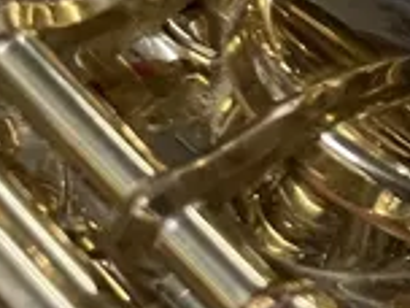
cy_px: -424
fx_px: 1623
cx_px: 747
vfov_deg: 9.6
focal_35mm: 137
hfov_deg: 13.0
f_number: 1.6
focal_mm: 4.2
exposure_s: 1/50
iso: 250
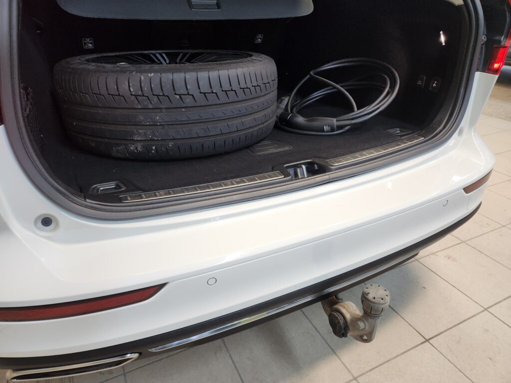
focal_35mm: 23
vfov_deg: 58.9
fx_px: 340
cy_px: 192
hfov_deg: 73.9
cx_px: 256
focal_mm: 5.4
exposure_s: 1/100
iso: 125
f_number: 1.8
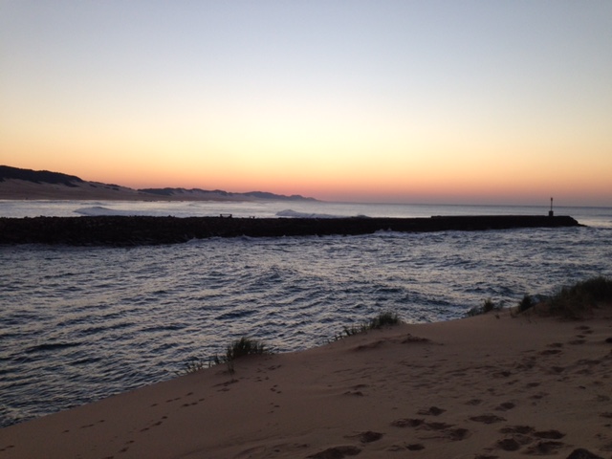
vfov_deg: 42.9
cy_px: 230
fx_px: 583
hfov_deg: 55.4
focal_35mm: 33
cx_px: 306
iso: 64
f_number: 2.4
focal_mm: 4.13
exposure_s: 1/120
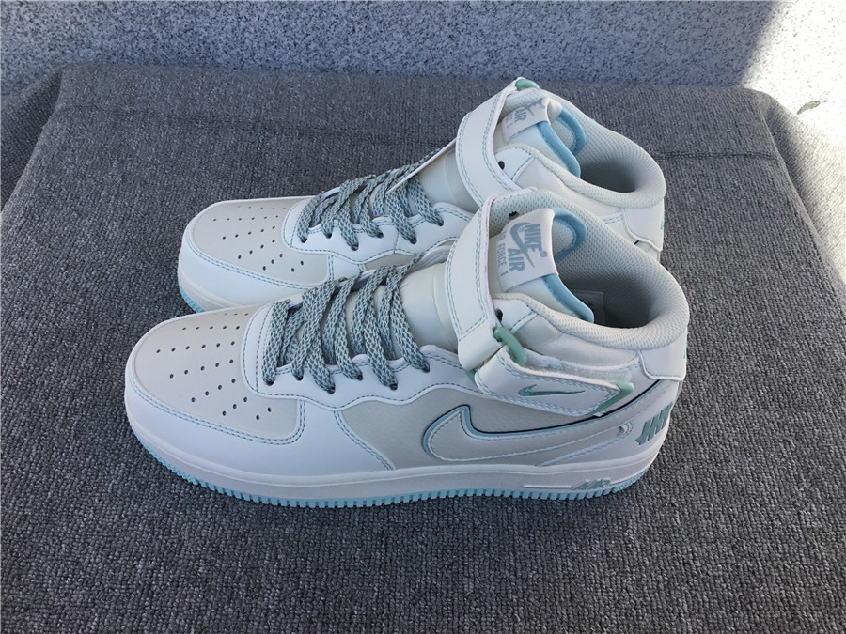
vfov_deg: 45.4
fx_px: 758
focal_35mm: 31
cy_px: 317
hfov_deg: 58.4
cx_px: 423
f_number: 2.4
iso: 25
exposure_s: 1/582
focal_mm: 3.3
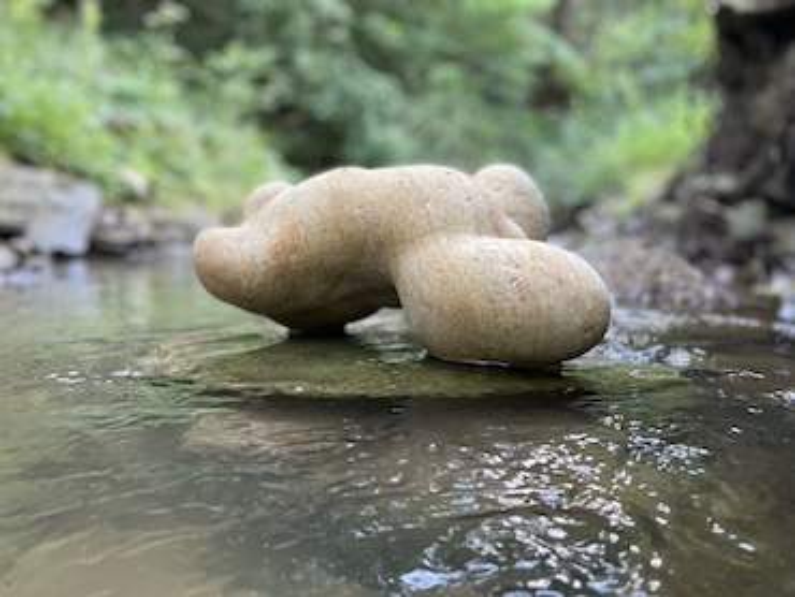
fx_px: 598
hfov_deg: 67.3
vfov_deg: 53.1
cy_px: 298
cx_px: 398
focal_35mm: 26
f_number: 1.6
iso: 125
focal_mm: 4.2
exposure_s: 1/60
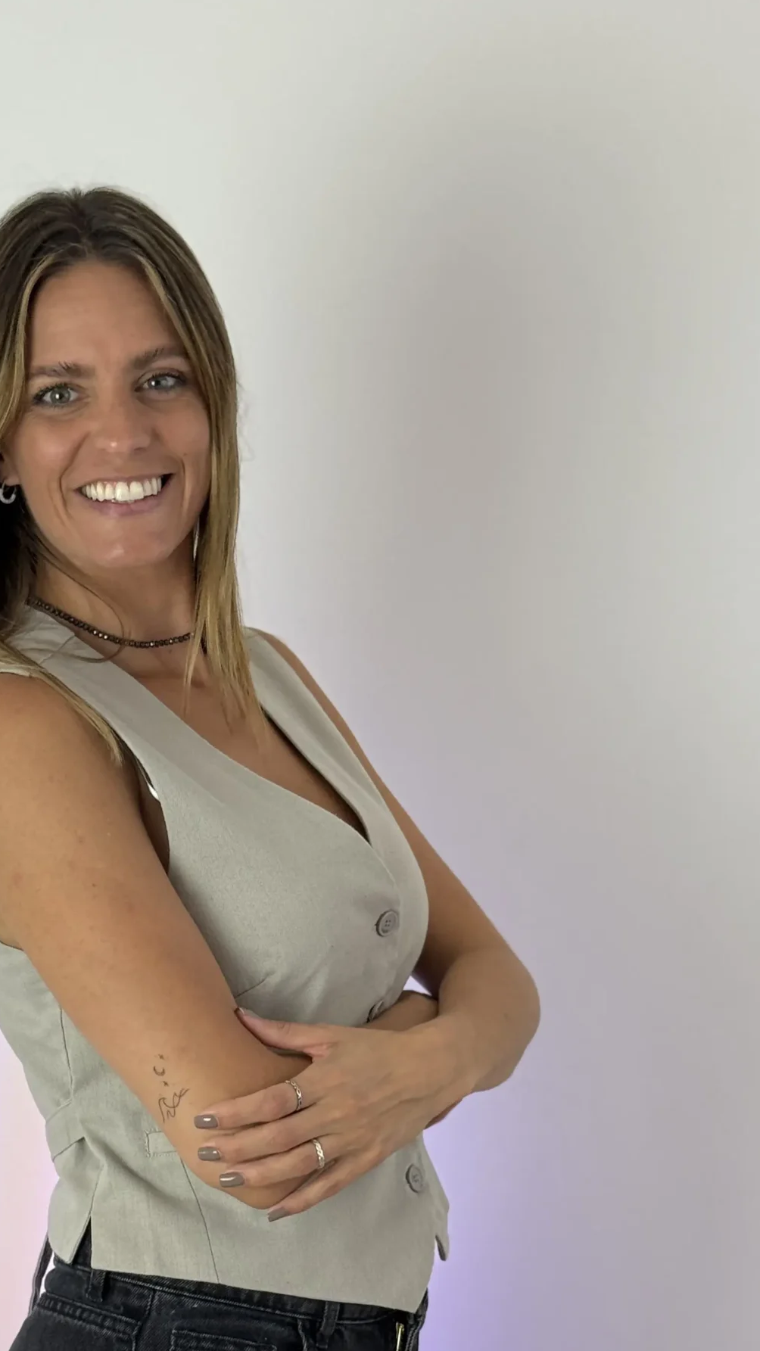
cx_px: 179
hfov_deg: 16.0
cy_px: 893
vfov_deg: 28.1
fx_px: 2687
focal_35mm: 75
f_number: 1.78
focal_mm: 6.76
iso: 80
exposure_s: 1/100
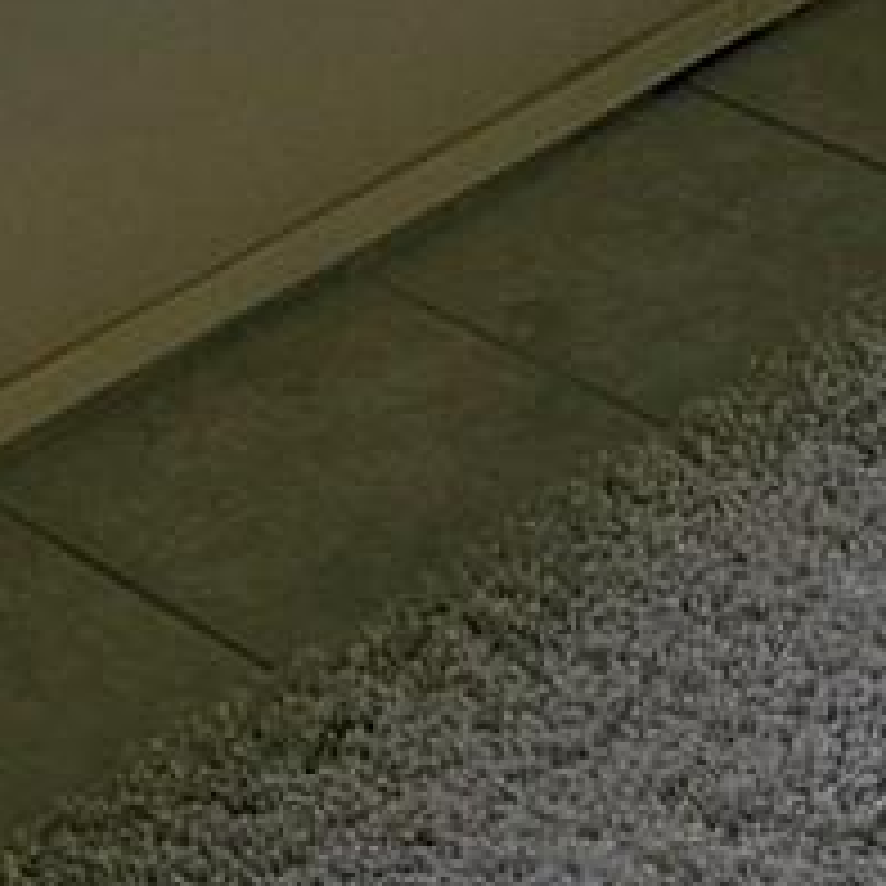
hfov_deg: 10.5
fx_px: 4778
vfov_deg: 9.3
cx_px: -112
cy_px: -1349
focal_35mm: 165
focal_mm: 6.3
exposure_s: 1/249
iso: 16
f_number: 1.7
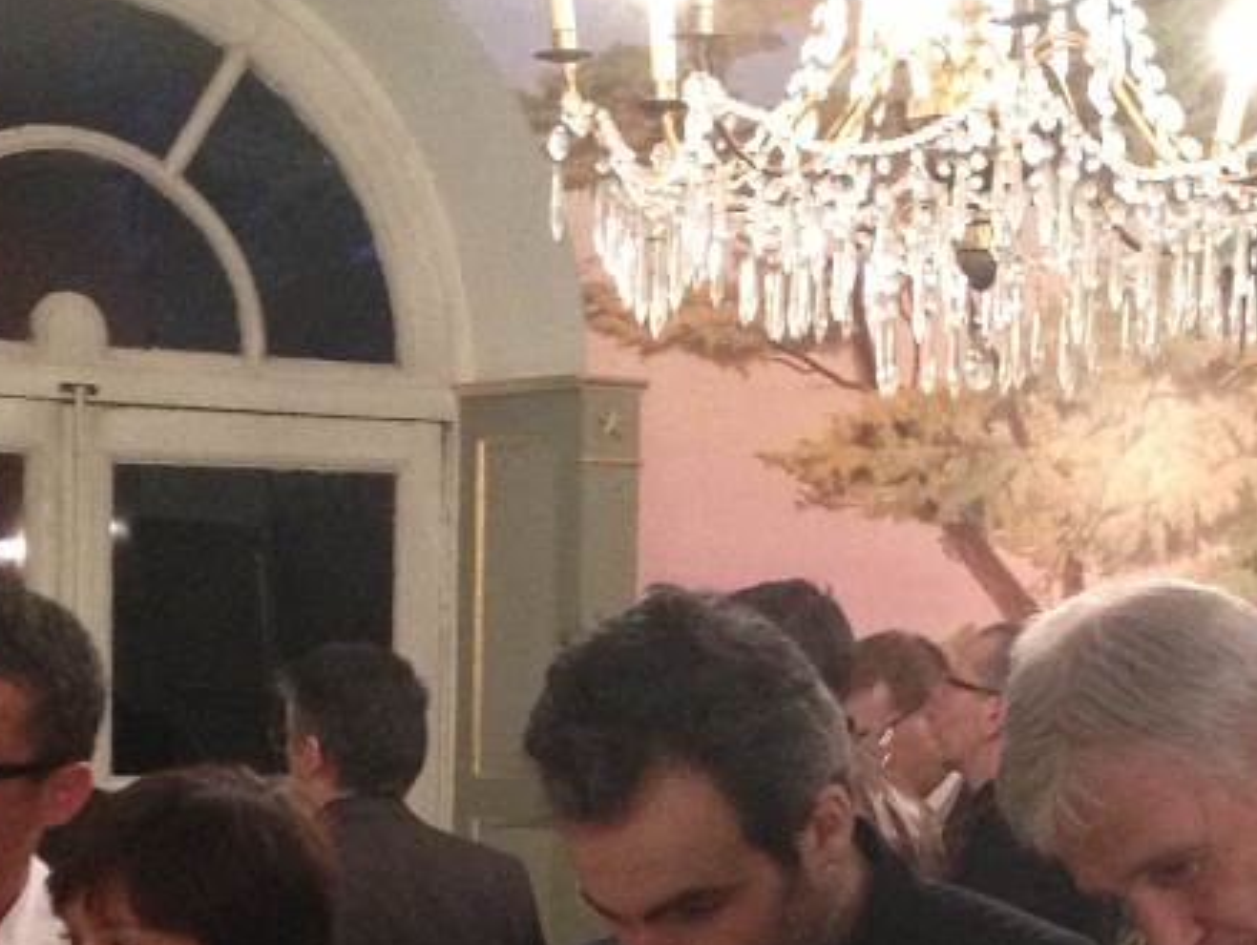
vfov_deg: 11.1
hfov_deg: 15.1
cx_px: 828
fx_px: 4725
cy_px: 1294
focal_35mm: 130
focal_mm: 4.28
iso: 250
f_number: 2.4
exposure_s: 1/20
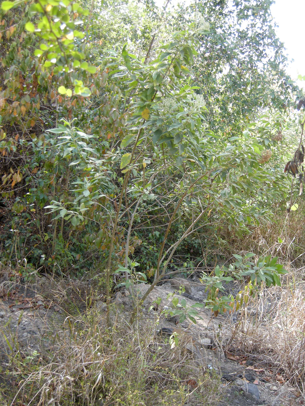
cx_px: 152
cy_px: 203
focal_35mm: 35
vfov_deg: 52.6
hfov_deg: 40.7
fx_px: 411
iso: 64
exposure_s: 1/68
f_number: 3
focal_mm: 7.5
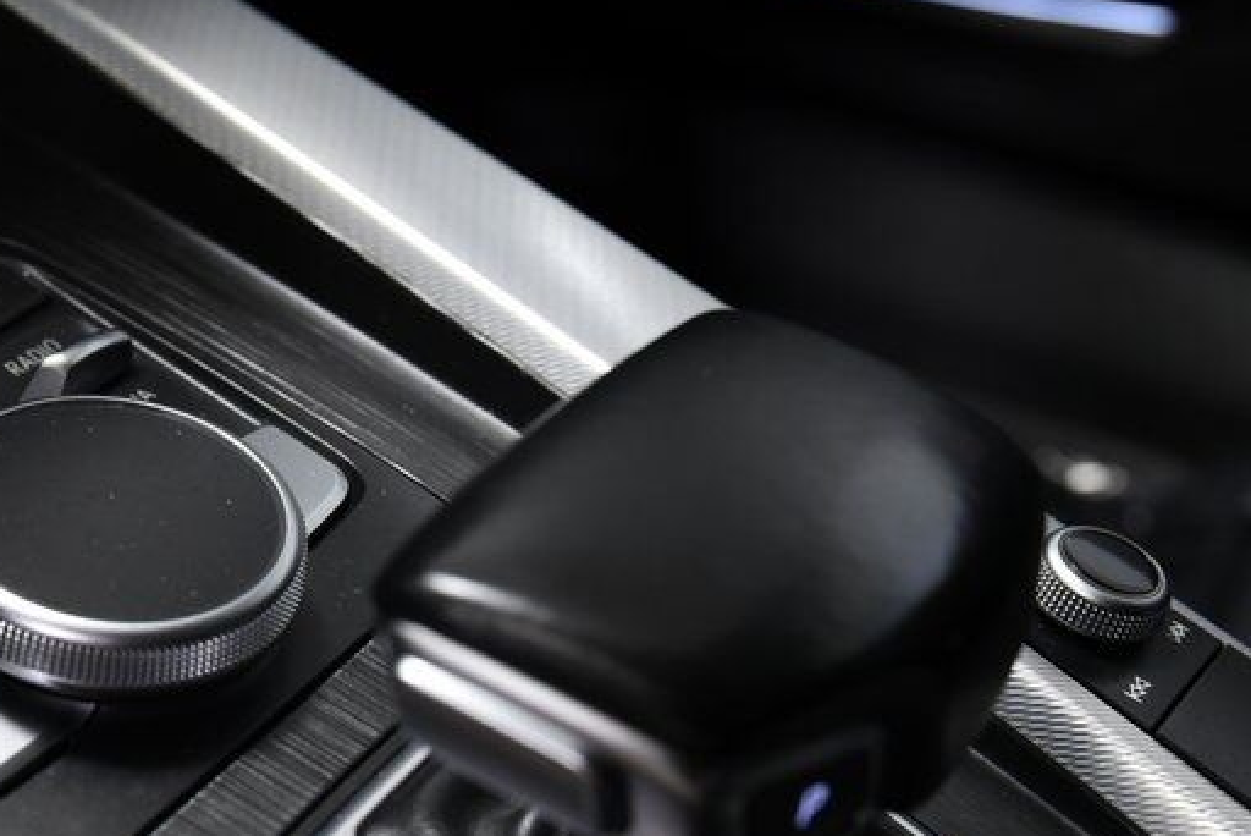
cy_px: 572
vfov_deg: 17.9
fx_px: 2642
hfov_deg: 26.0
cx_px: 198
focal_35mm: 76
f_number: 5
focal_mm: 38
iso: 2000
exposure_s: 1/30
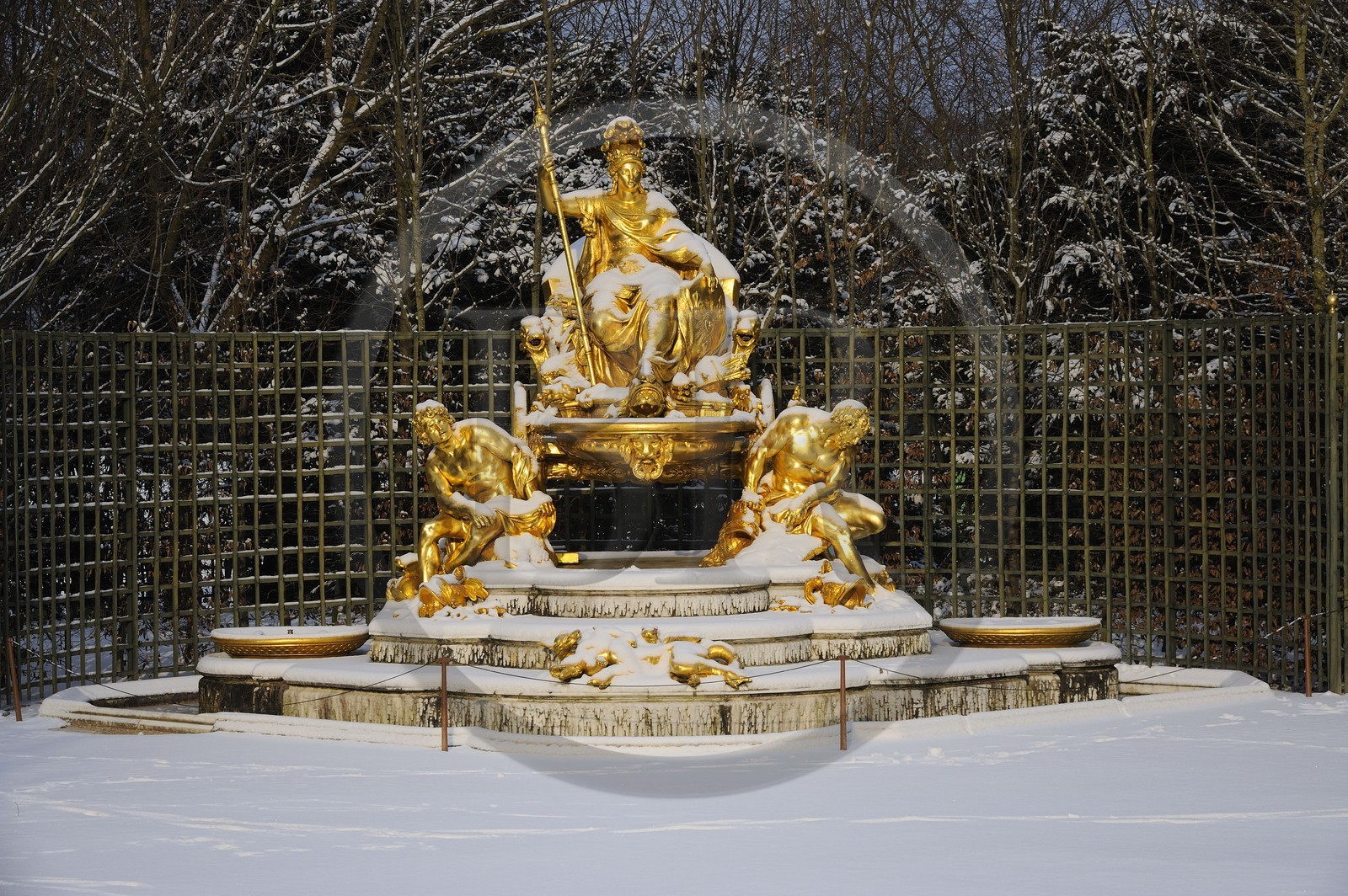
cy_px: 448
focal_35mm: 102
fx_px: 3816
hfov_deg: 20.0
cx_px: 674
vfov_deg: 13.4
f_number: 11
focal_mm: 102
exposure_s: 1/160
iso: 200
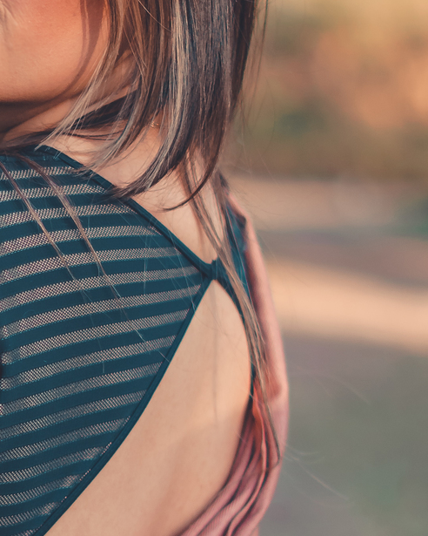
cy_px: 425
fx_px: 3262
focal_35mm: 206
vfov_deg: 9.4
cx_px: -1
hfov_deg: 7.5
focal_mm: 50
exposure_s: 1/1250
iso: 100
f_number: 1.8
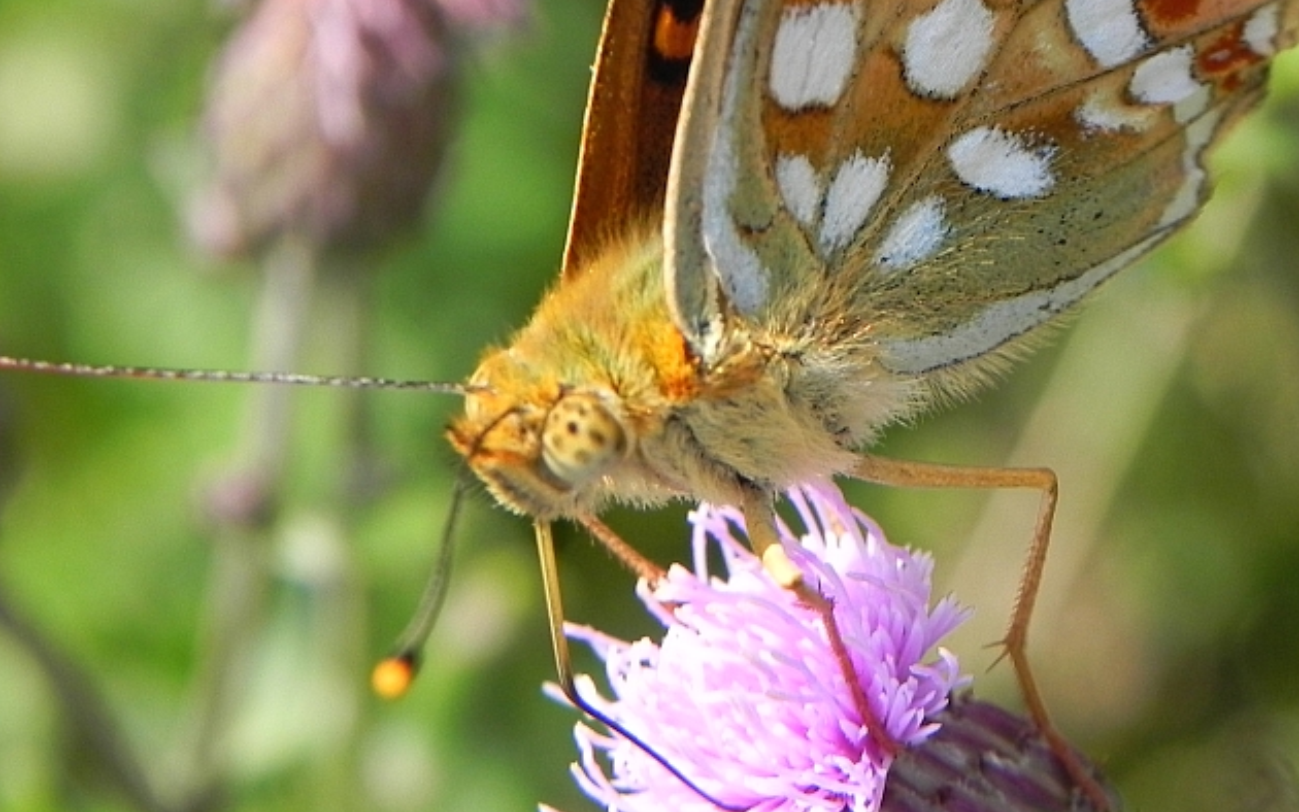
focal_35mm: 181
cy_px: 225
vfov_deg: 7.2
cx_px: 777
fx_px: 6409
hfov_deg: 11.6
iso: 160
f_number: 4
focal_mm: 18.8
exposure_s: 1/513
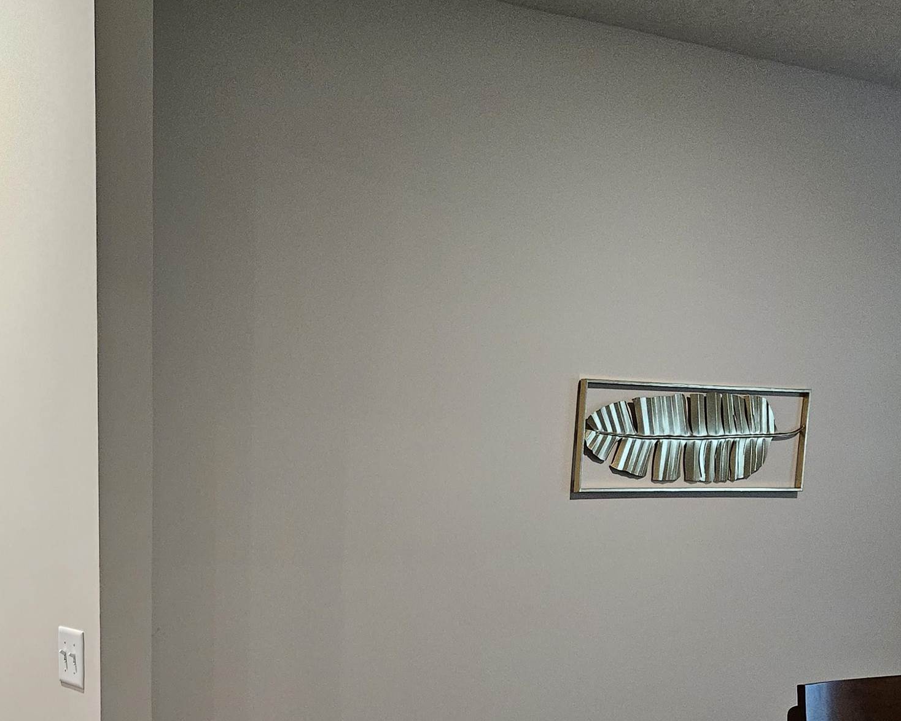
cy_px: 658
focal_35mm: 47
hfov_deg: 37.8
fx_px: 1253
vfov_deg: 30.6
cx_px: 157
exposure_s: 1/120
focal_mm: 5.4
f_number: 1.8
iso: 500
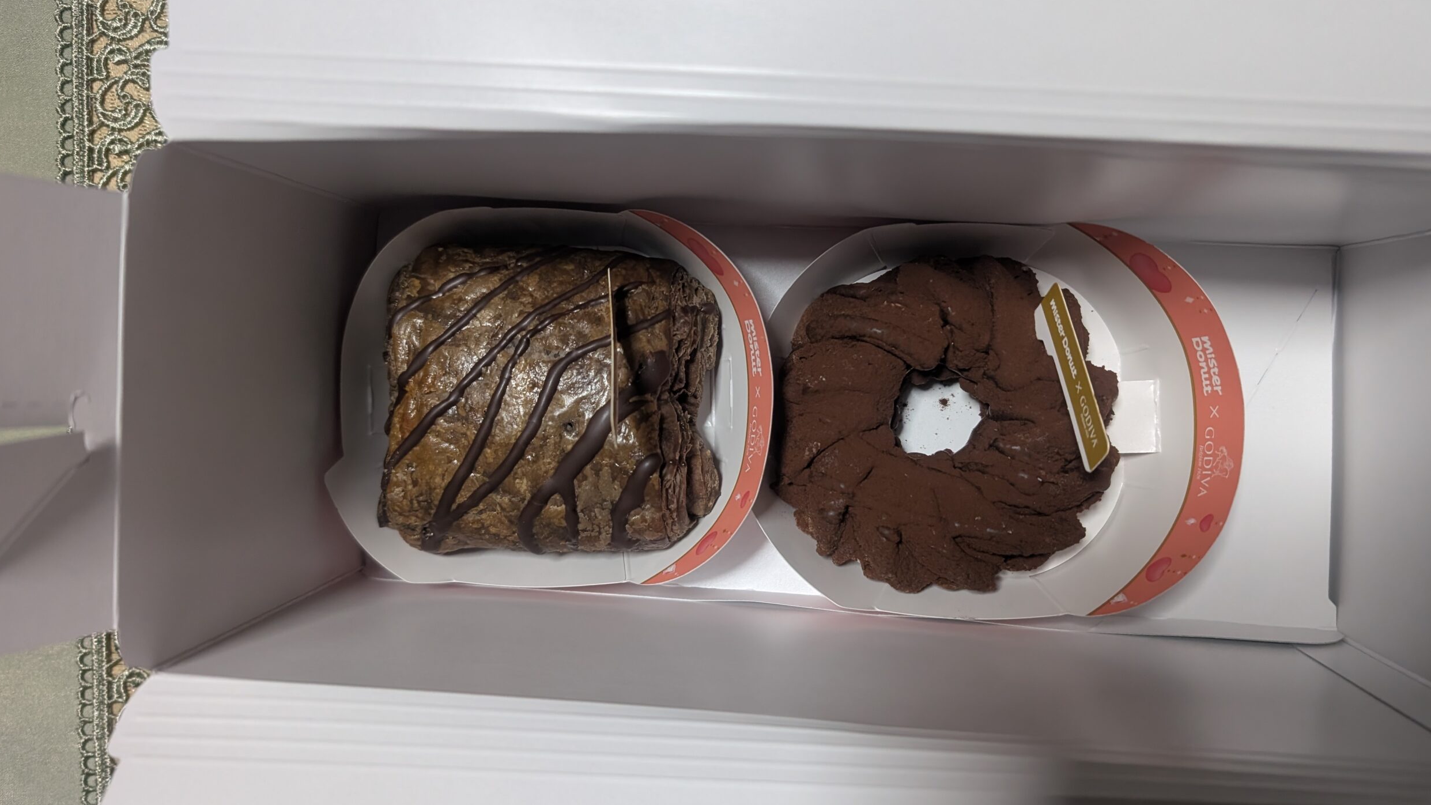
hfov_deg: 69.8
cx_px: 734
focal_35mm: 27
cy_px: 386
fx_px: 1025
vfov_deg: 42.9
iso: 881
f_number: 1.68
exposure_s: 1/571
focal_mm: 6.9
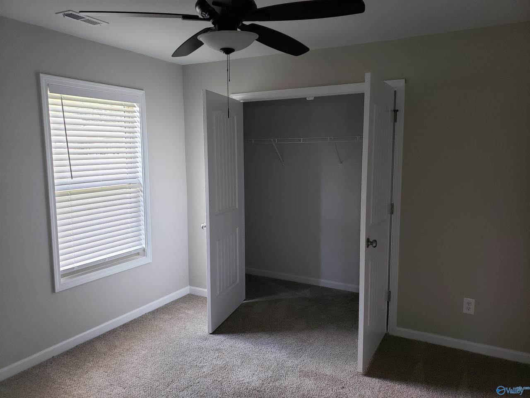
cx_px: 265
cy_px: 199
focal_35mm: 26
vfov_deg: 53.1
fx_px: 398
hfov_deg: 67.3
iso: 125
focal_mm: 4.3
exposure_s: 1/35
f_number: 2.4
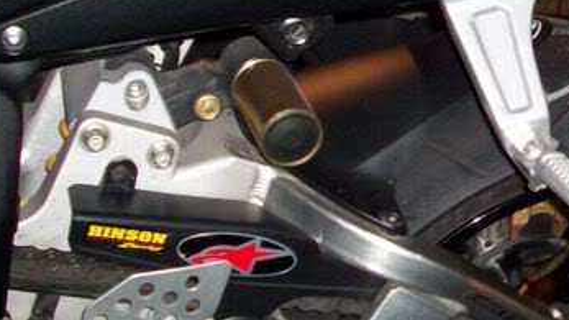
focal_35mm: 93
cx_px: 580
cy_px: 79
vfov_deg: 13.0
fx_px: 1403
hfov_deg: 22.0
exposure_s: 1/64
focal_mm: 6.2
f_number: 2.8
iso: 80
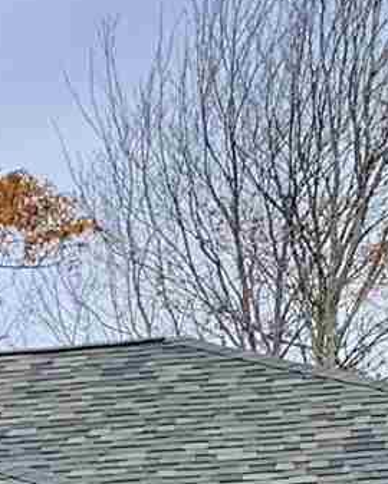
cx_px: -516
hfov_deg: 6.4
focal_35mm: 231
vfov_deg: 8.1
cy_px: 863
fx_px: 3313
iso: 25
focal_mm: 4.25
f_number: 1.8
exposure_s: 1/1368
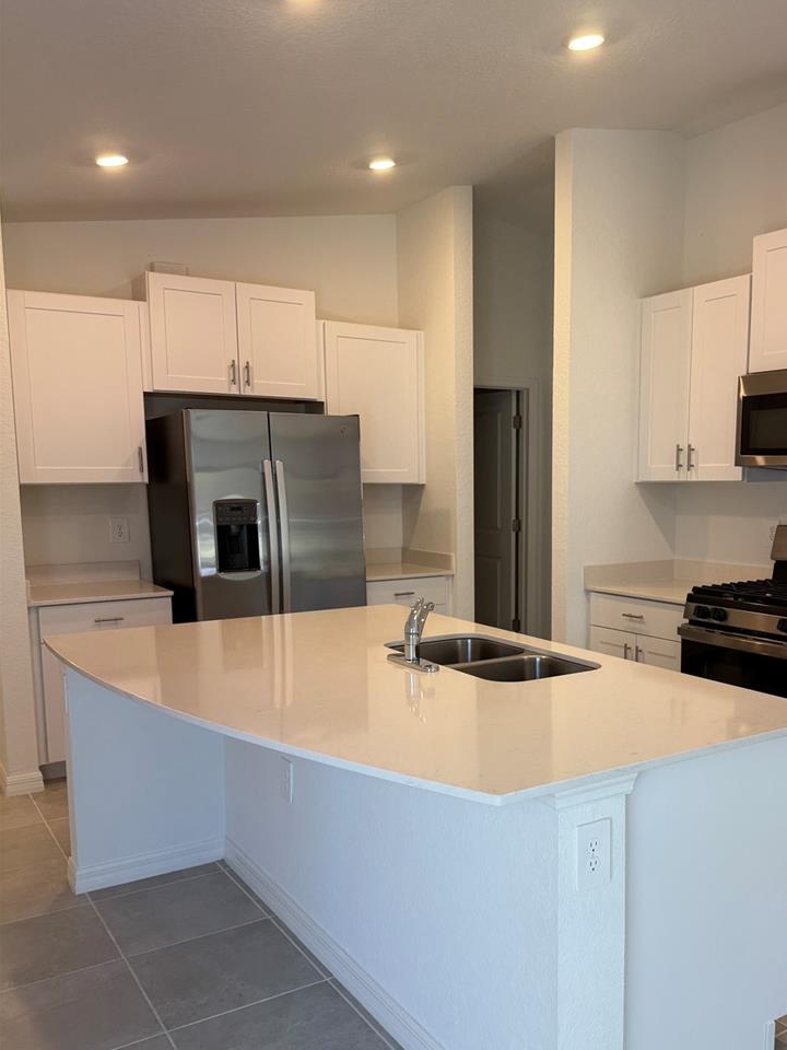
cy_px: 595
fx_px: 909
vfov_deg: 59.7
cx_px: 491
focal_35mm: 30
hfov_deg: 46.4
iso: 100
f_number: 1.78
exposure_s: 1/120
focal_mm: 6.76
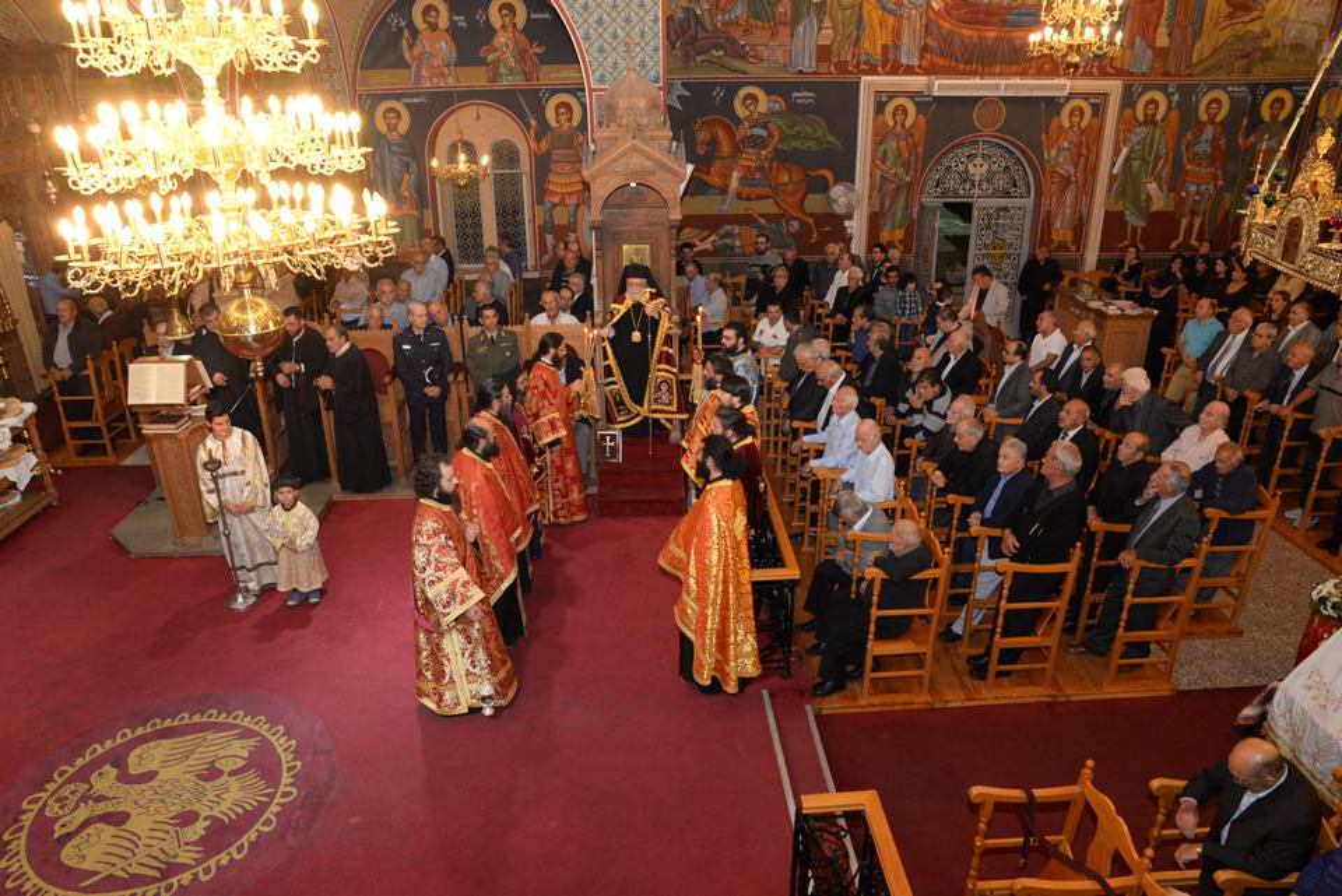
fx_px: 895
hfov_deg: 73.7
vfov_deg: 53.2
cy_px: 448
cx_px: 671
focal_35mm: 24
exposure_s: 1/50
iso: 2000
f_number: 8
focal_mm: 24
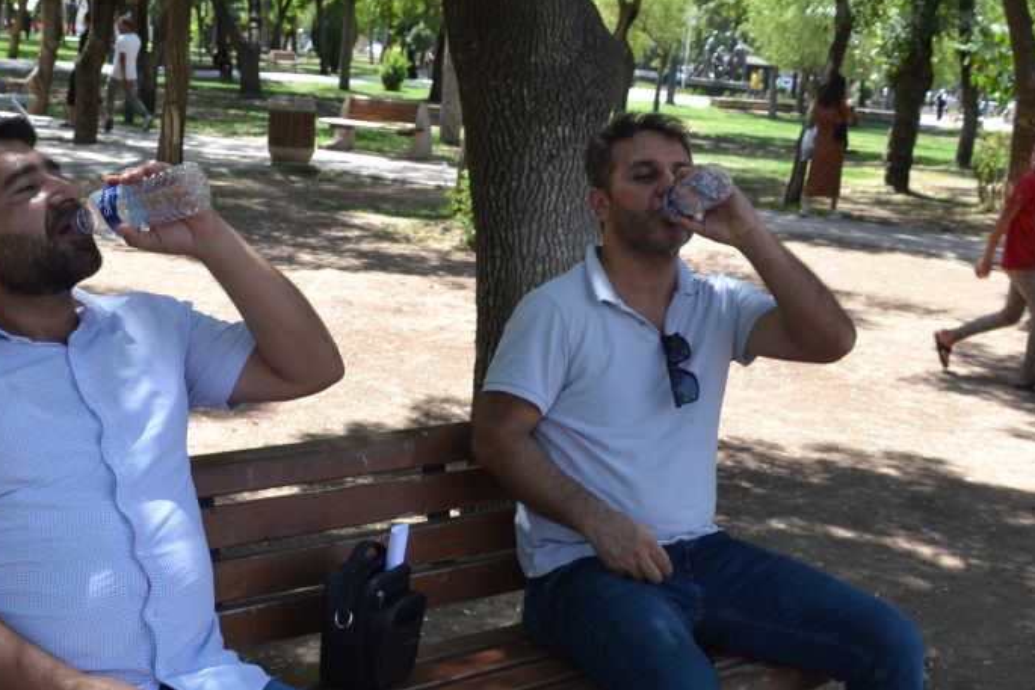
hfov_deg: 38.0
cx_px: 409
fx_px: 1495
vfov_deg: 26.0
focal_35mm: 52
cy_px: 391
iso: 220
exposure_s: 1/125
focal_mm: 22
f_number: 5.6
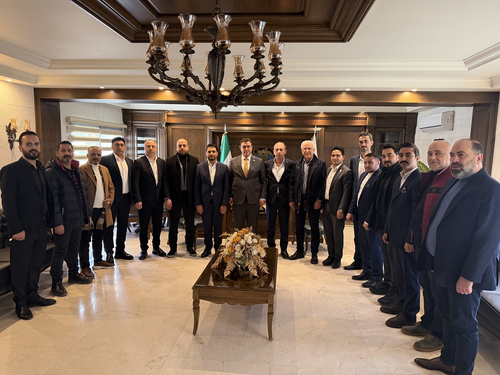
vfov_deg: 56.8
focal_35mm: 24
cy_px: 188
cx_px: 250
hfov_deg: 71.6
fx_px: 347
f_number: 1.78
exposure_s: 1/50
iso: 320
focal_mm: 6.76
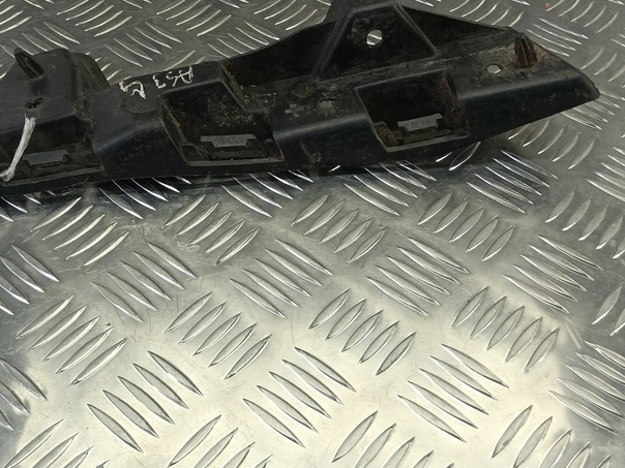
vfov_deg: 35.8
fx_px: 704
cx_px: 195
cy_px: 102
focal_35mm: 39
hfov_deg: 46.9
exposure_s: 1/50
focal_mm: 4.11
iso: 85
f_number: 1.6
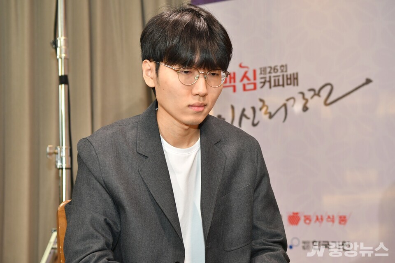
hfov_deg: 35.1
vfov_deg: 23.8
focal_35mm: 57
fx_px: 625
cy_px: 132
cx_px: 198
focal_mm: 38
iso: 500
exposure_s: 1/125
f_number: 4
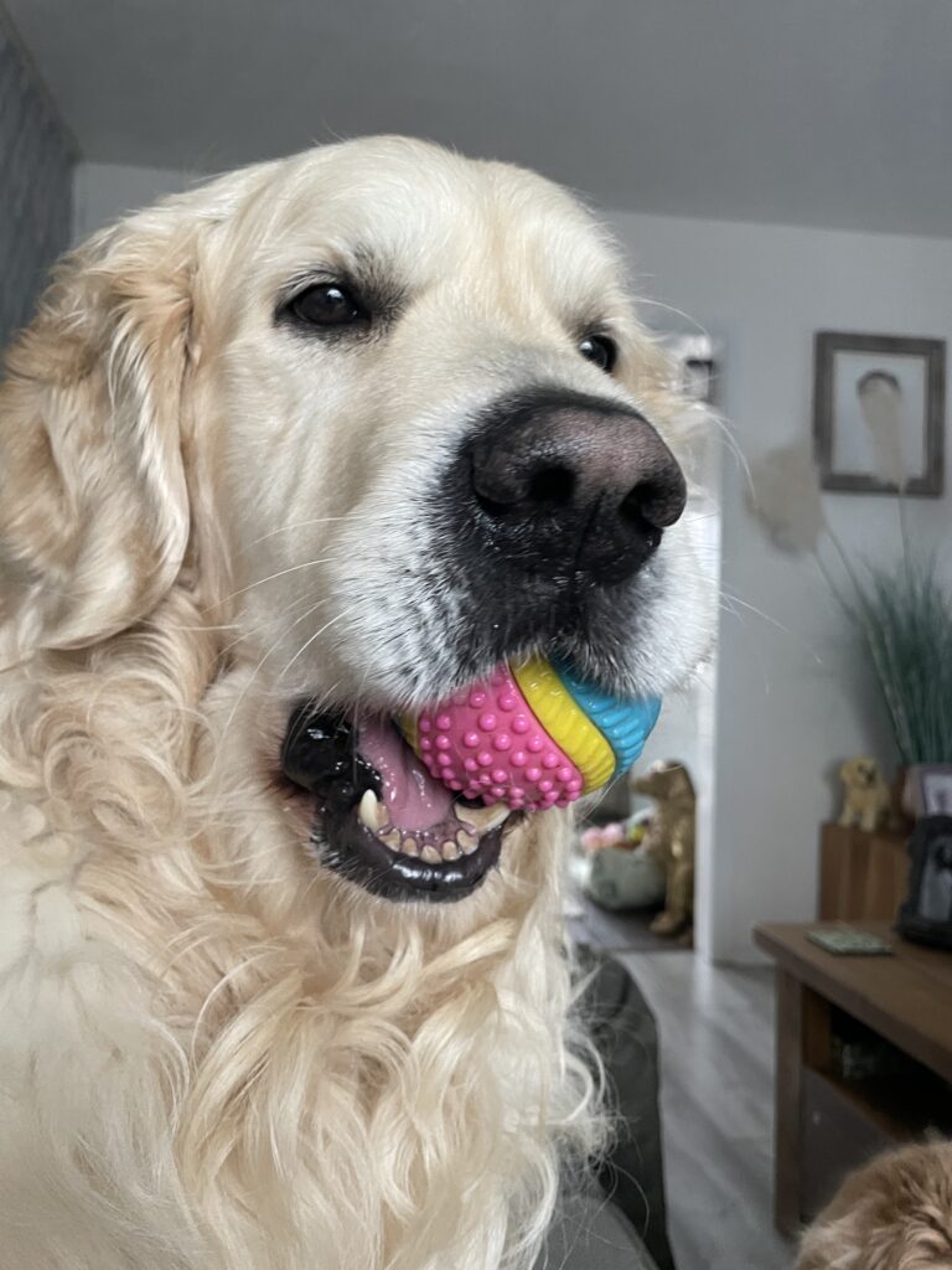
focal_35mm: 26
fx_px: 953
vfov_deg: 67.3
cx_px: 476
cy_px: 635
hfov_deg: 53.1
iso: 320
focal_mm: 4.2
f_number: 1.6
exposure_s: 1/60
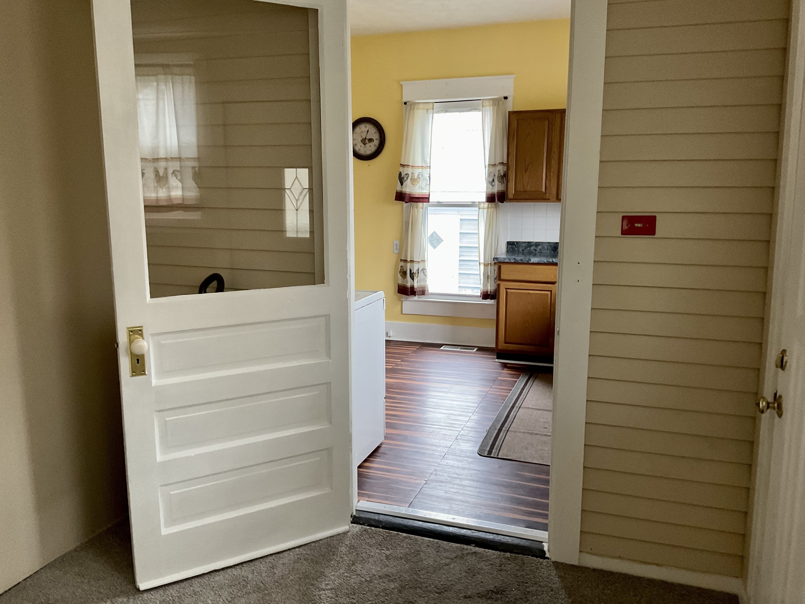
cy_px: 302
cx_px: 402
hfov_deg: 61.7
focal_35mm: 29
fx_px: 674
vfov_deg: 48.2
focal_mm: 3
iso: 250
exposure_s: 1/40
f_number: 1.8
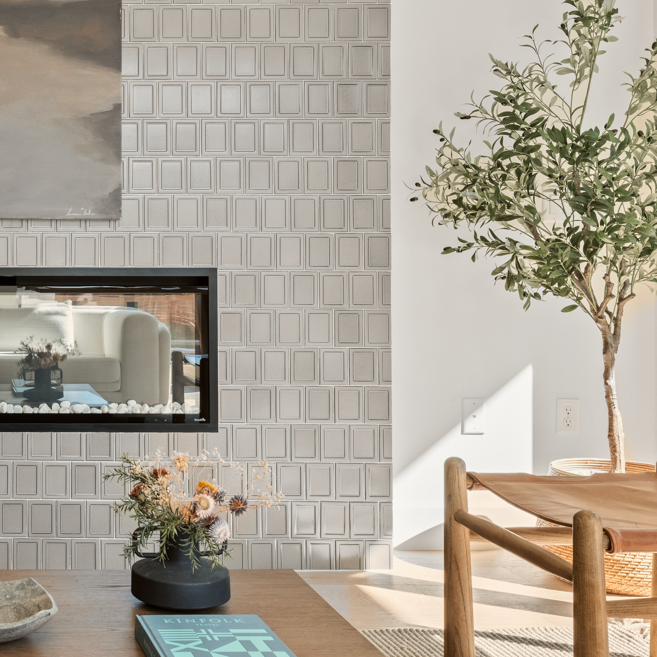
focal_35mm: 52
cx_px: -45
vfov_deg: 32.7
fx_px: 1117
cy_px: 252
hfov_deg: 29.8
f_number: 13
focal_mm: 27.4
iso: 320
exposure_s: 1/2.5
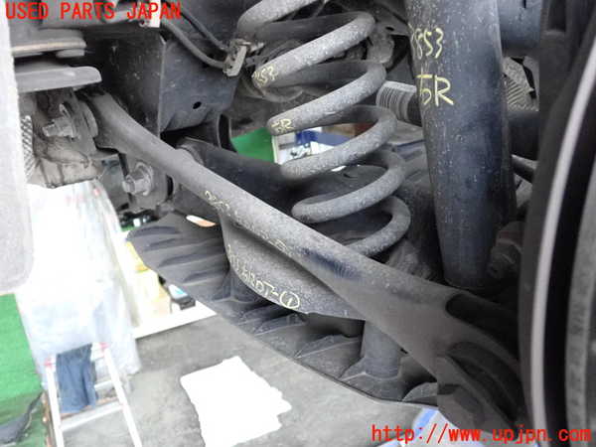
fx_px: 517
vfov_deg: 46.8
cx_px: 298
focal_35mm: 30
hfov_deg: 60.0
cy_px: 224
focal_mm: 5.4
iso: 2000
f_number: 2.3
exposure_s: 1/125
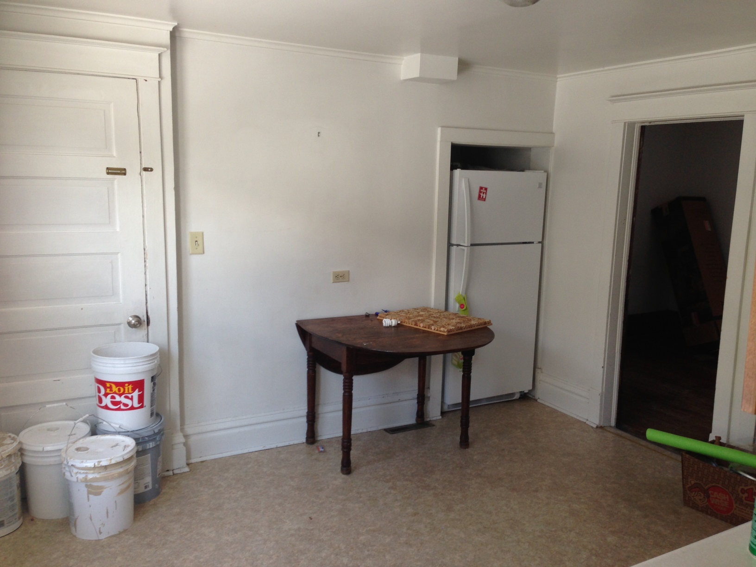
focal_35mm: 33
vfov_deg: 42.9
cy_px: 284
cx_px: 378
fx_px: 721
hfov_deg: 55.4
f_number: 2.4
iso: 50
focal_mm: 4.13
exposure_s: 1/60
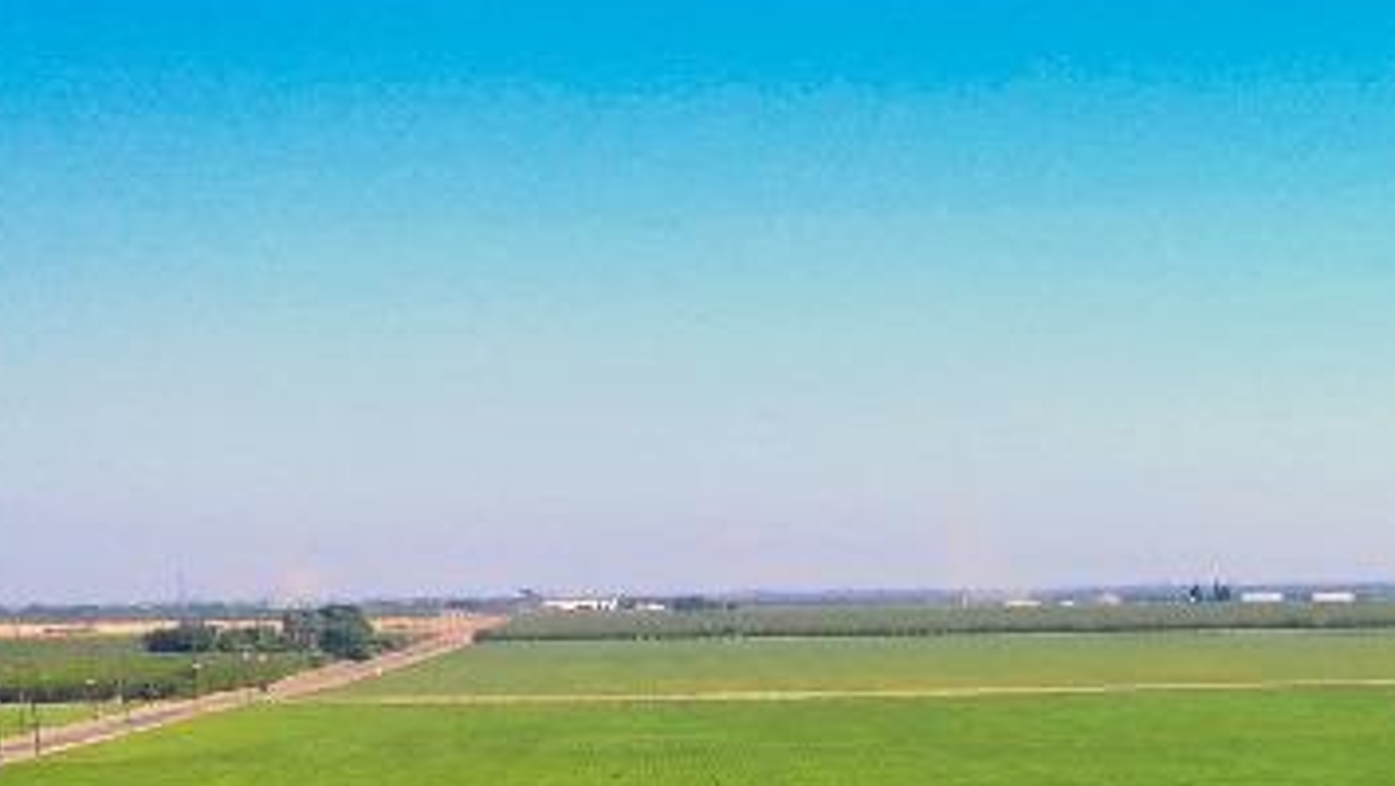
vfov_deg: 9.5
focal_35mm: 124
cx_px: 2888
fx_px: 4588
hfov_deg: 14.2
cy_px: 1136
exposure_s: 1/400
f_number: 5.6
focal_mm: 10.26
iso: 100
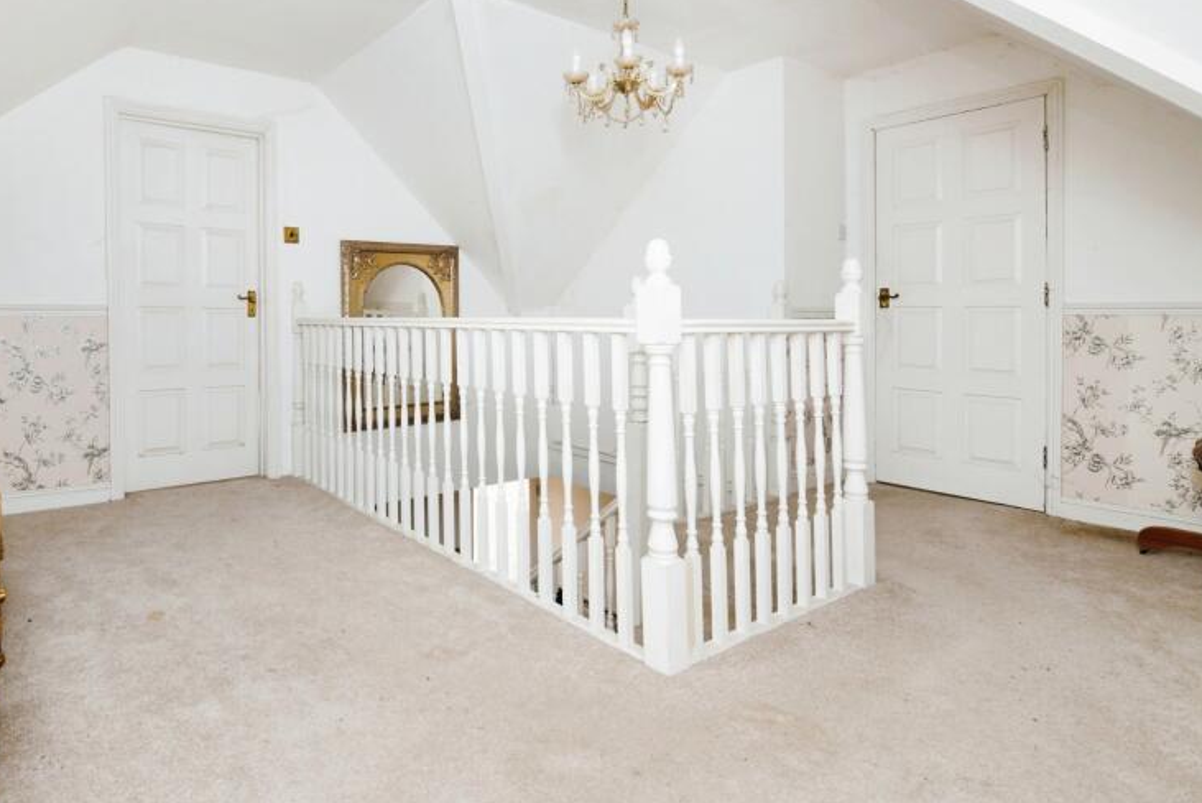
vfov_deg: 59.3
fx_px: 701
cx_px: 429
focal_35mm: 21
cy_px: 341
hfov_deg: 79.2
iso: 640
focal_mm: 15
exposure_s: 1/30
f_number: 10
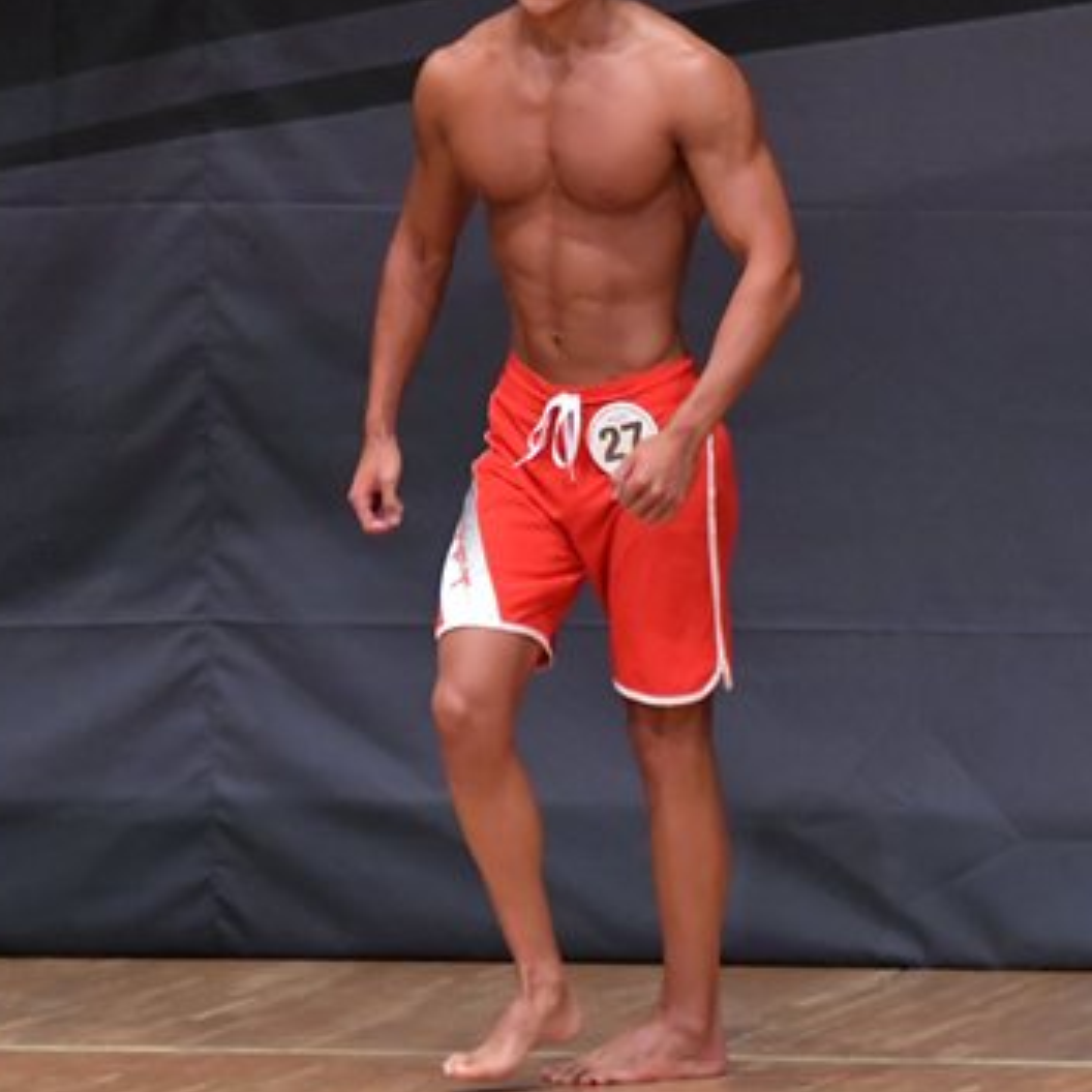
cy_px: 391
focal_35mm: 561
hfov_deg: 3.1
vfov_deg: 3.1
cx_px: 563
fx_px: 20022
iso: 6400
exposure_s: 1/400
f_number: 5.6
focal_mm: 200
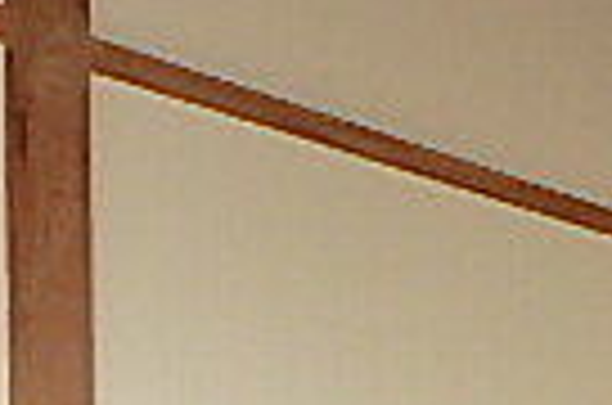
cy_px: 747
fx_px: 1747
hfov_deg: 15.4
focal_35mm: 103
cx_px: 1264
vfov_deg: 12.1
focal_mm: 3.7
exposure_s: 1/100
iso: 125
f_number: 3.5
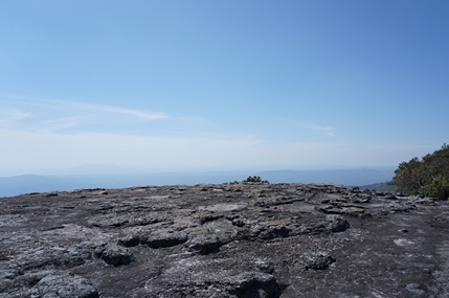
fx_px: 349
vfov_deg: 46.2
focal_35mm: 28
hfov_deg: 65.3
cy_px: 127
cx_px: 254
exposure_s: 1/3200
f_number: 3.5
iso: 160
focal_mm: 16
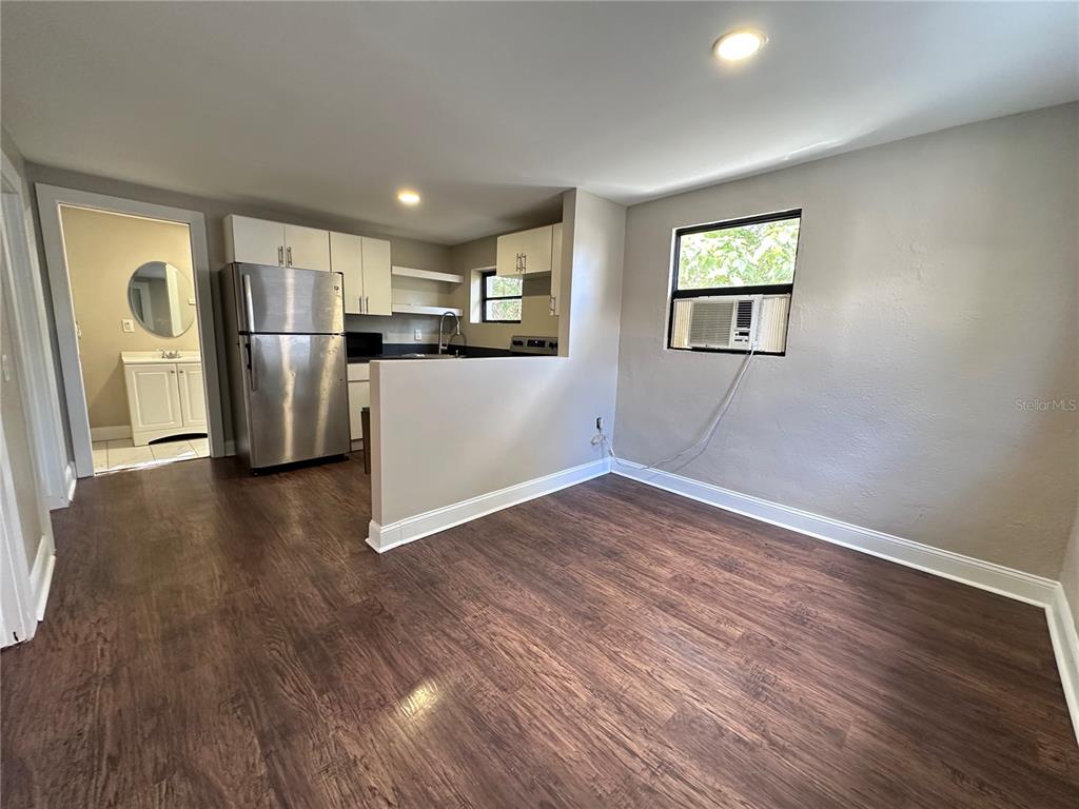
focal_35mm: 14
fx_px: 436
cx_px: 540
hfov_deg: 102.1
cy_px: 404
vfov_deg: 85.7
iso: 320
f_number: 2.2
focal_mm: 2.22
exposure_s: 1/60
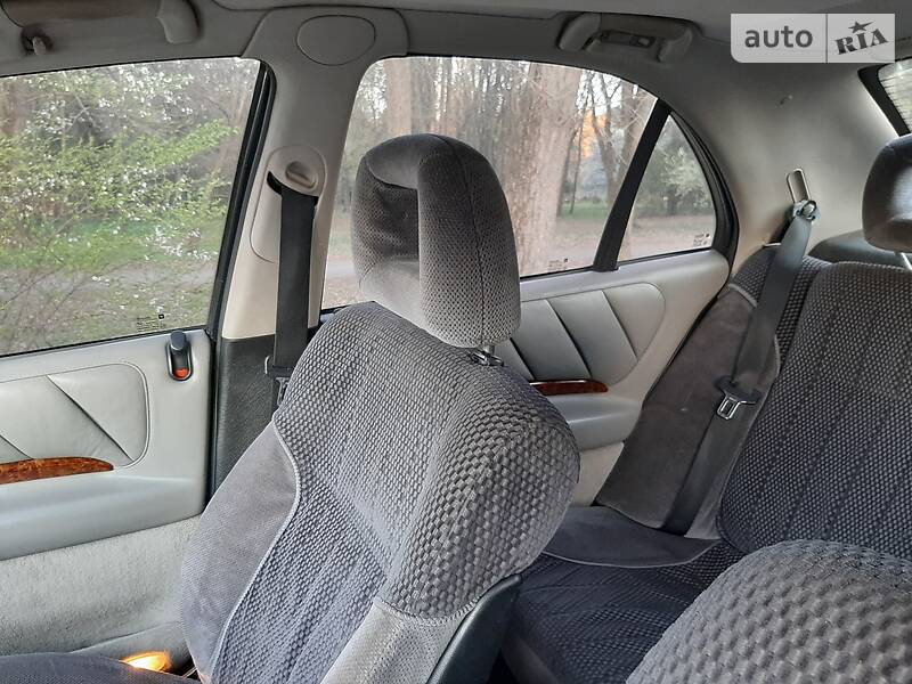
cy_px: 342
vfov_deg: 51.4
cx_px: 456
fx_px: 711
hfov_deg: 65.3
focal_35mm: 27
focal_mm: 3.9
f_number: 1.7
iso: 200
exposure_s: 1/33
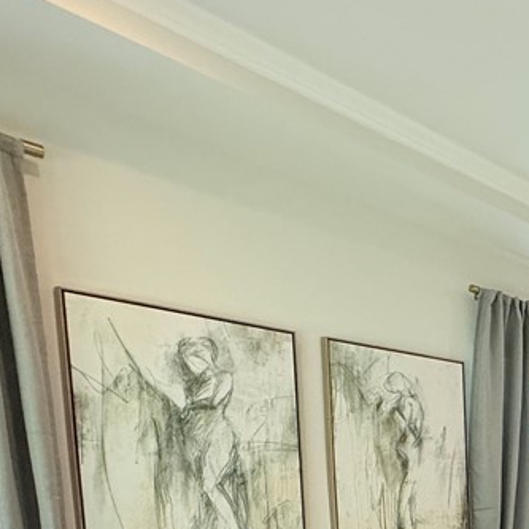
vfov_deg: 38.0
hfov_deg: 33.0
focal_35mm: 38
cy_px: 553
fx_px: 657
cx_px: 680
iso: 400
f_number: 2.2
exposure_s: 1/120
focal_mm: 2.22
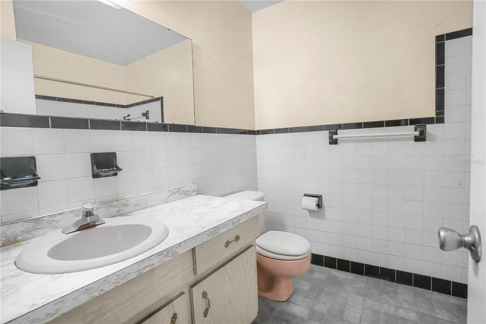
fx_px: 229
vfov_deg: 70.4
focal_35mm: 17
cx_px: 243
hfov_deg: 93.3
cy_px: 162
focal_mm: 17
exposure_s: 1/60
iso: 12800
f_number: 8
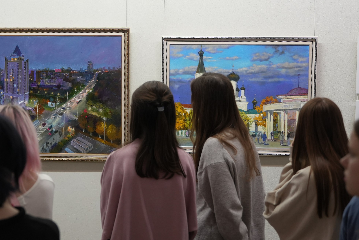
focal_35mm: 72
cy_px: 113
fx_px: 718
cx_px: 135
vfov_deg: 18.9
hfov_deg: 28.0
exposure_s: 1/250
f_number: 2
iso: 800
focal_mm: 37
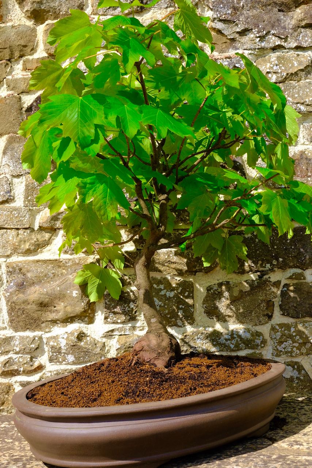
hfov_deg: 31.2
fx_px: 559
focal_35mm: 43
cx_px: 156
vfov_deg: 45.4
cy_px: 234
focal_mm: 28.9
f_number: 10
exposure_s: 1/250
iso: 800
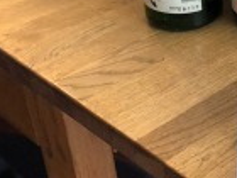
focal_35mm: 100
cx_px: 420
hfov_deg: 16.6
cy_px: -19
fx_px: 685
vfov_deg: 14.4
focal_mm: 3.99
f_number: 1.8
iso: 32
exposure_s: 1/25
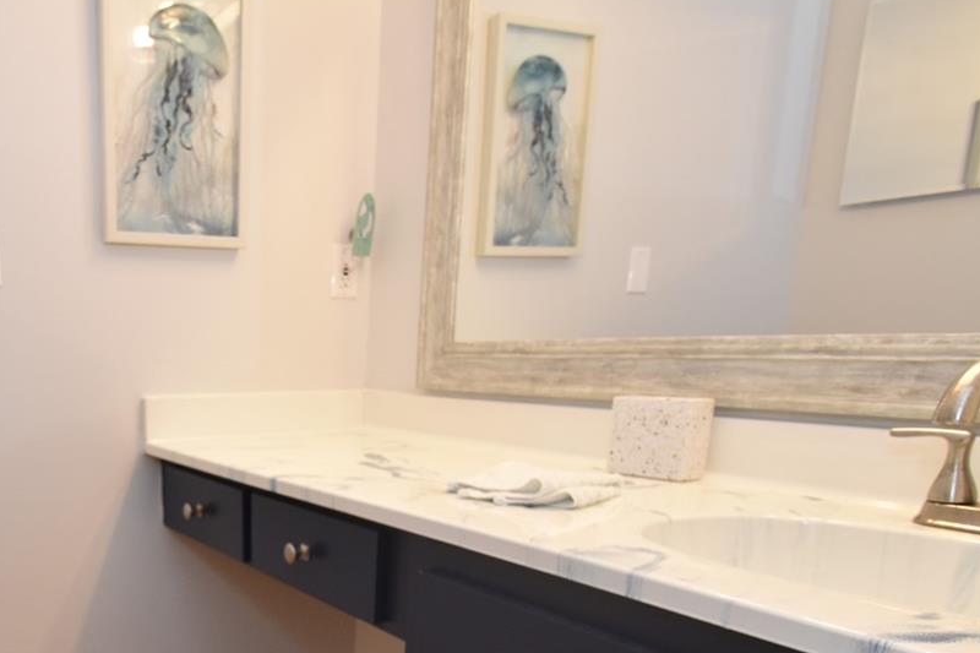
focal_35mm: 30
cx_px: 191
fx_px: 816
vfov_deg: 41.3
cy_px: 542
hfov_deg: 57.2
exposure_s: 1/100
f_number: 5
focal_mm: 10
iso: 800
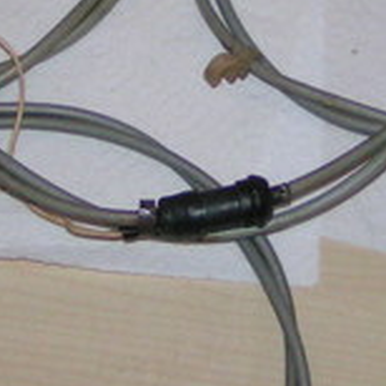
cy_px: 15
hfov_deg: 12.5
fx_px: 1766
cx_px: 190
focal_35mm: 140
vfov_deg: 12.3
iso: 200
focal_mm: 5.8
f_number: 2.8
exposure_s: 1/40
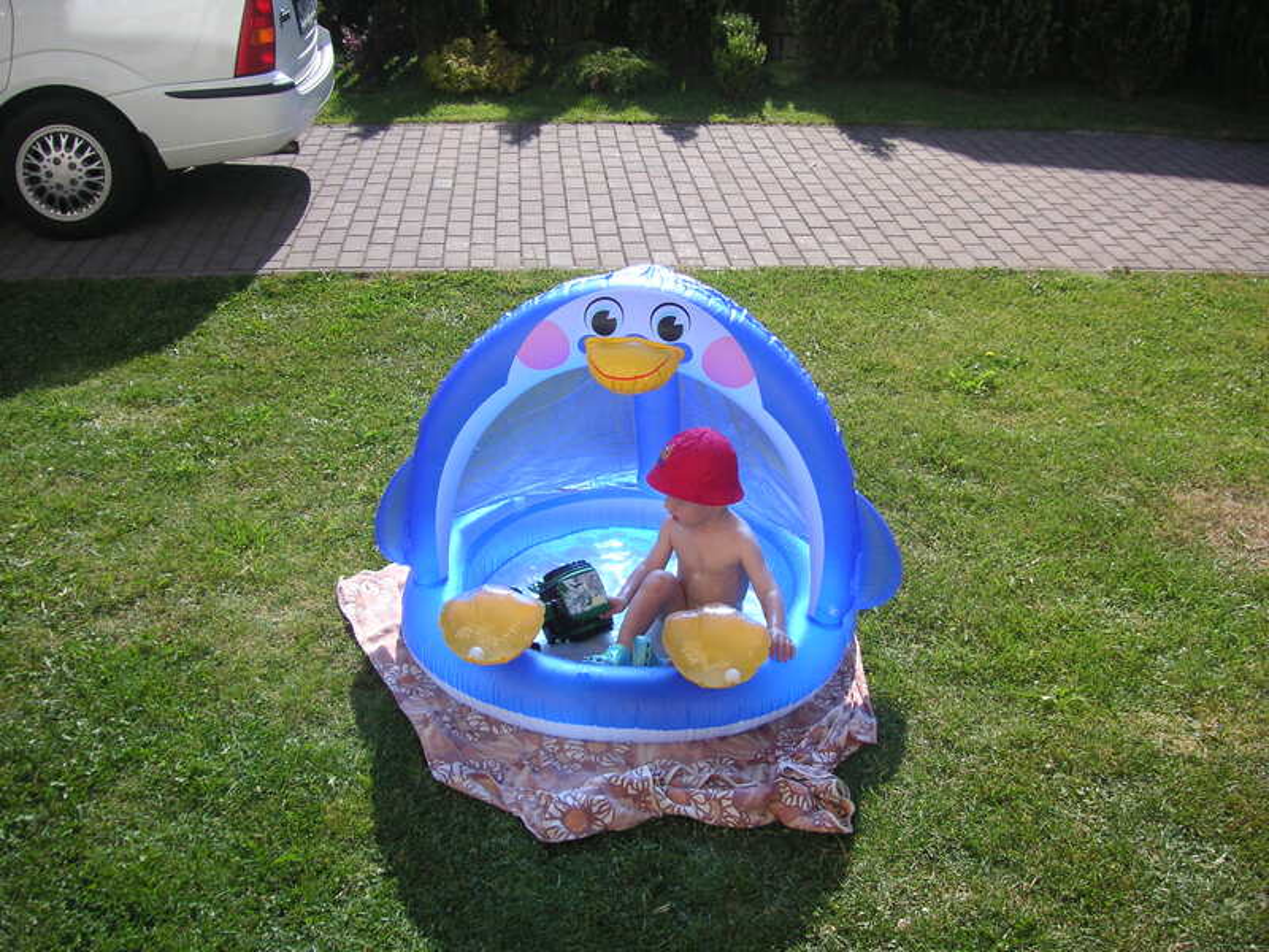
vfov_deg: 38.7
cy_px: 476
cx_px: 634
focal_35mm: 37
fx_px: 1356
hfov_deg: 50.1
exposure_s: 1/1000
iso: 50
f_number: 2.8
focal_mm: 6.1
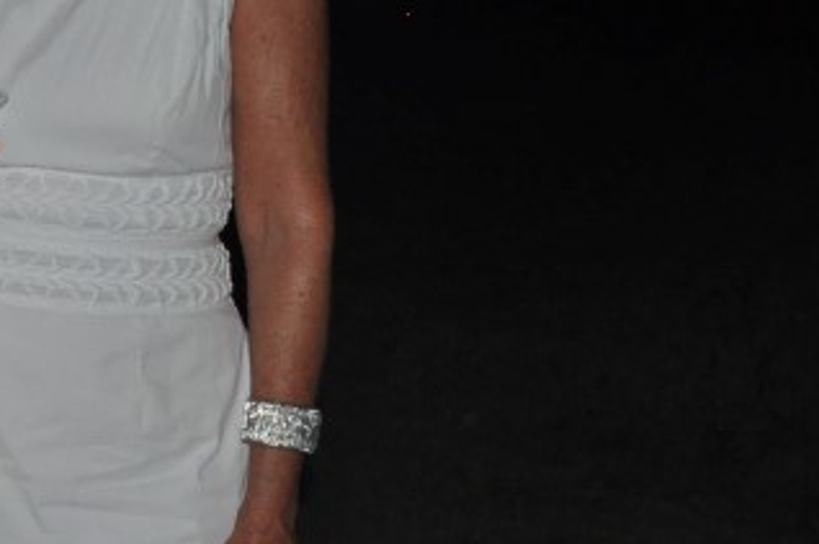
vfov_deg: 11.7
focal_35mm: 116
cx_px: -283
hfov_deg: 16.6
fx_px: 2635
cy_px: 90
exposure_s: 1/125
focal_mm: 24
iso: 1250
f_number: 9
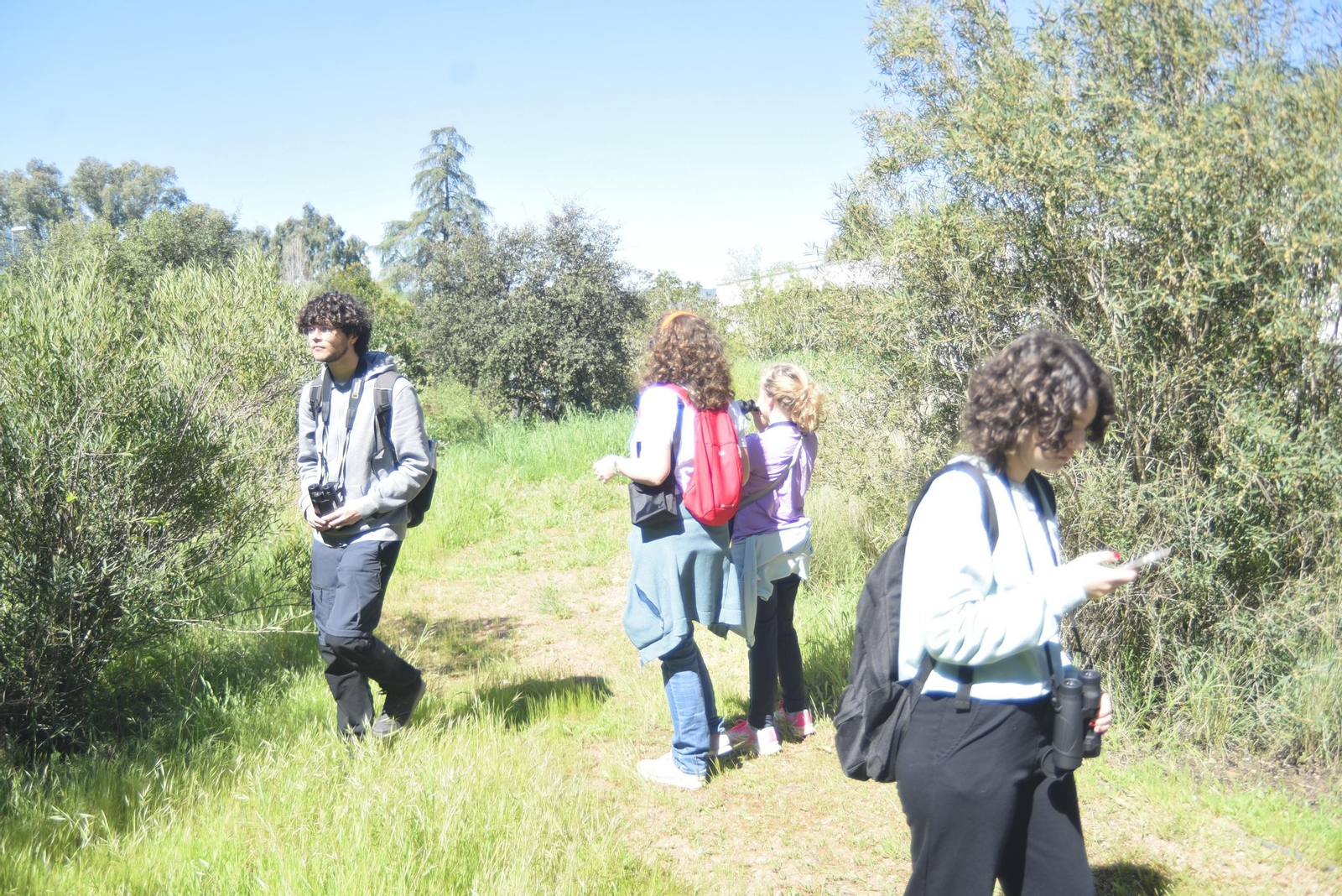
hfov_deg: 58.7
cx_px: 671
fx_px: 1193
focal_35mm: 32
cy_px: 448
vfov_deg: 41.1
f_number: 4
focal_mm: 32
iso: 100
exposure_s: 1/250
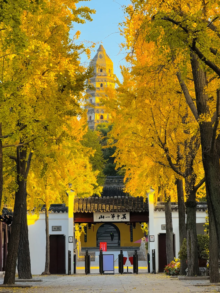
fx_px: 1017
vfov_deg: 16.4
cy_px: 146
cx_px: 110
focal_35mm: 120
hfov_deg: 12.3
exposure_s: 1/123
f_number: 2.8
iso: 50
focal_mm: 15.66
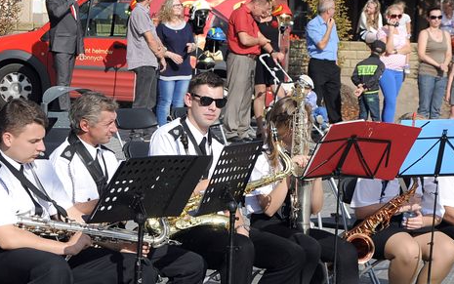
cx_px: 185
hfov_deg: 12.9
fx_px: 2005
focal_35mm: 162
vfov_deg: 8.1
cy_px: 185
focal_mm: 58
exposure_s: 1/1000
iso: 400
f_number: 8
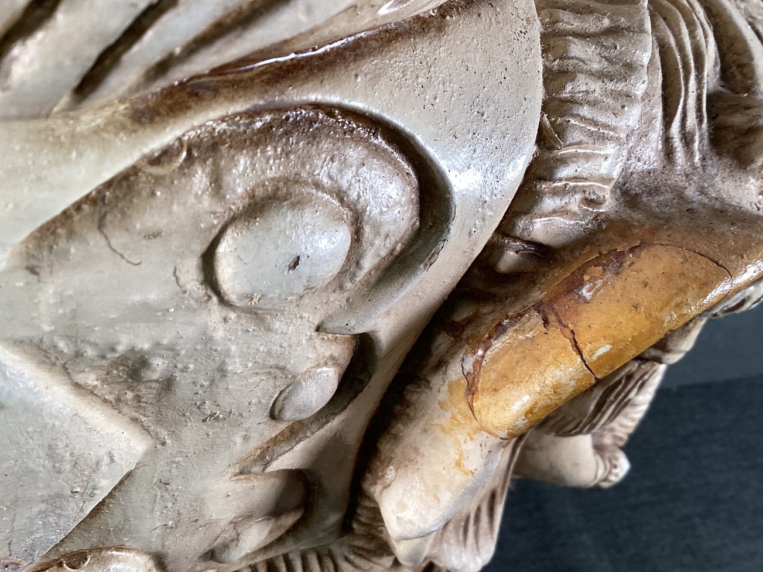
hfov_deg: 51.3
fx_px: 793
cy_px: 305
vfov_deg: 39.6
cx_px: 369
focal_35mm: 36
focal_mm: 3.3
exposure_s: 1/60
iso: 50
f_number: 2.4
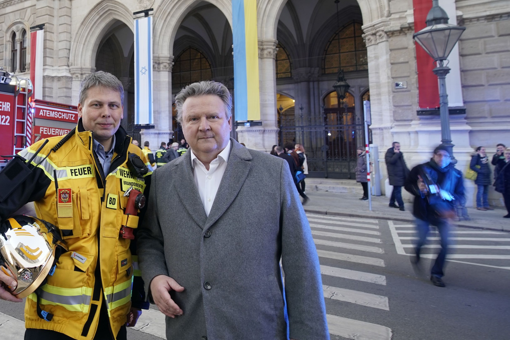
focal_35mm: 31
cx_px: 105
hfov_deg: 56.1
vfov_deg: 41.6
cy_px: 104
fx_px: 439
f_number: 5
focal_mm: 19
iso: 250
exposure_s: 1/8
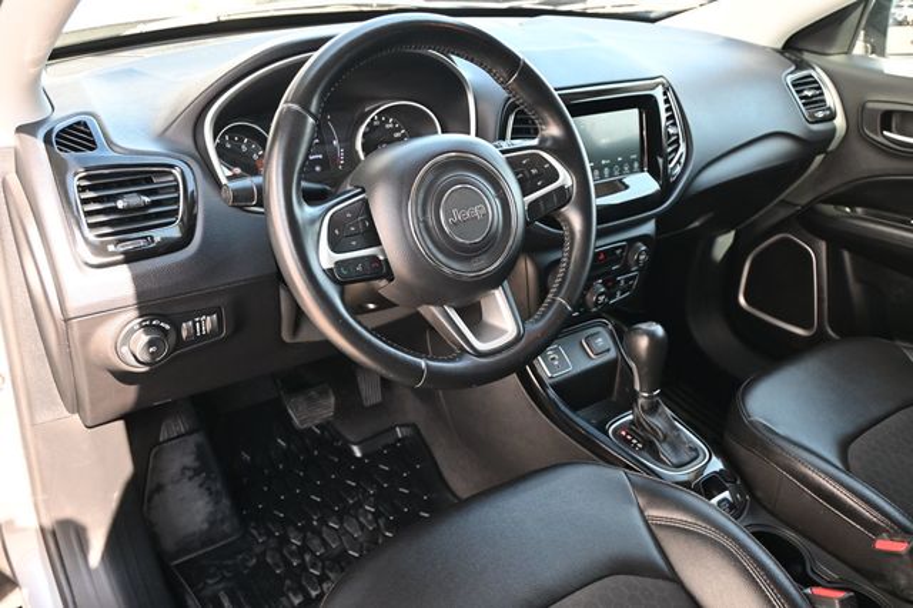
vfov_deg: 43.6
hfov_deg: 62.0
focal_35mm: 30
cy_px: 304
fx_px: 760
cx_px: 456
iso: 640
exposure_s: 1/125
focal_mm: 20
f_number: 3.8
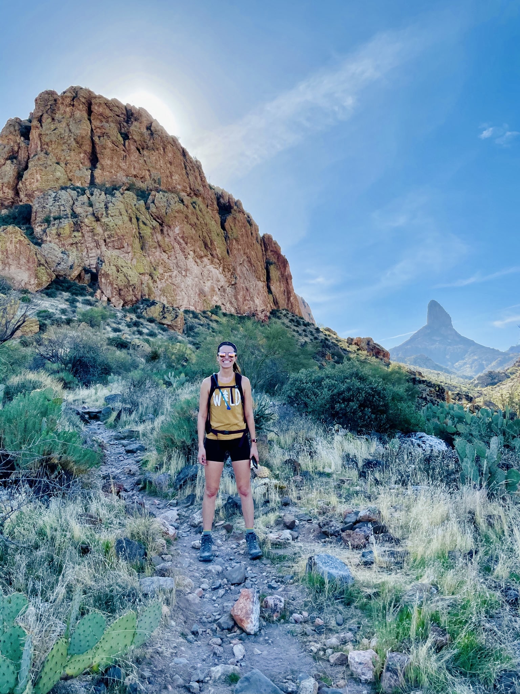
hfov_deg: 53.0
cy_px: 347
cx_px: 260
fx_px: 521
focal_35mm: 26
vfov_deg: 67.3
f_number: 1.6
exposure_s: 1/3861
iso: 32
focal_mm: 4.2
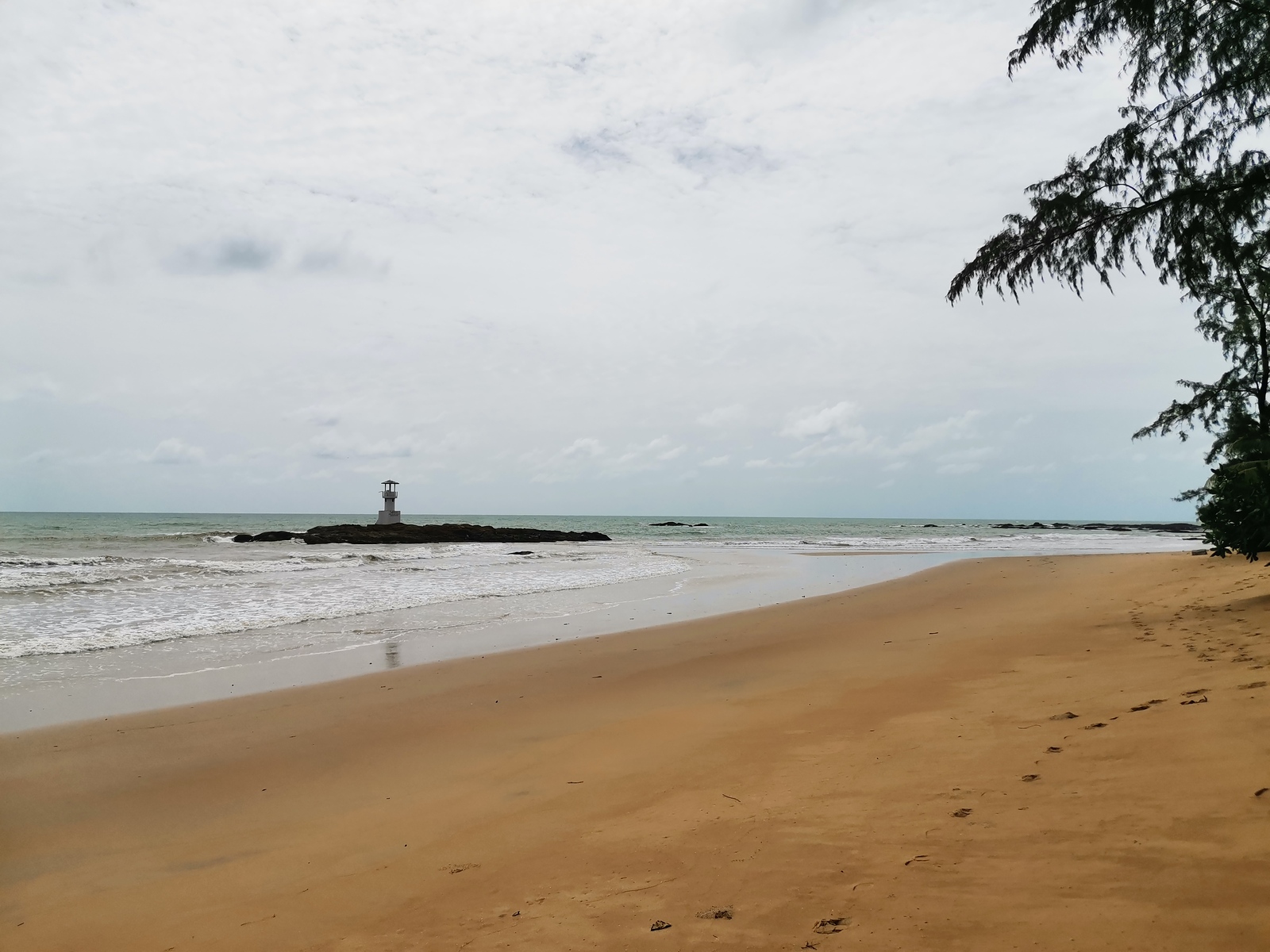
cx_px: 635
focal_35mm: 26
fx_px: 954
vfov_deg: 53.1
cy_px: 476
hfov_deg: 67.3
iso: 50
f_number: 1.8
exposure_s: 1/5556
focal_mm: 4.75
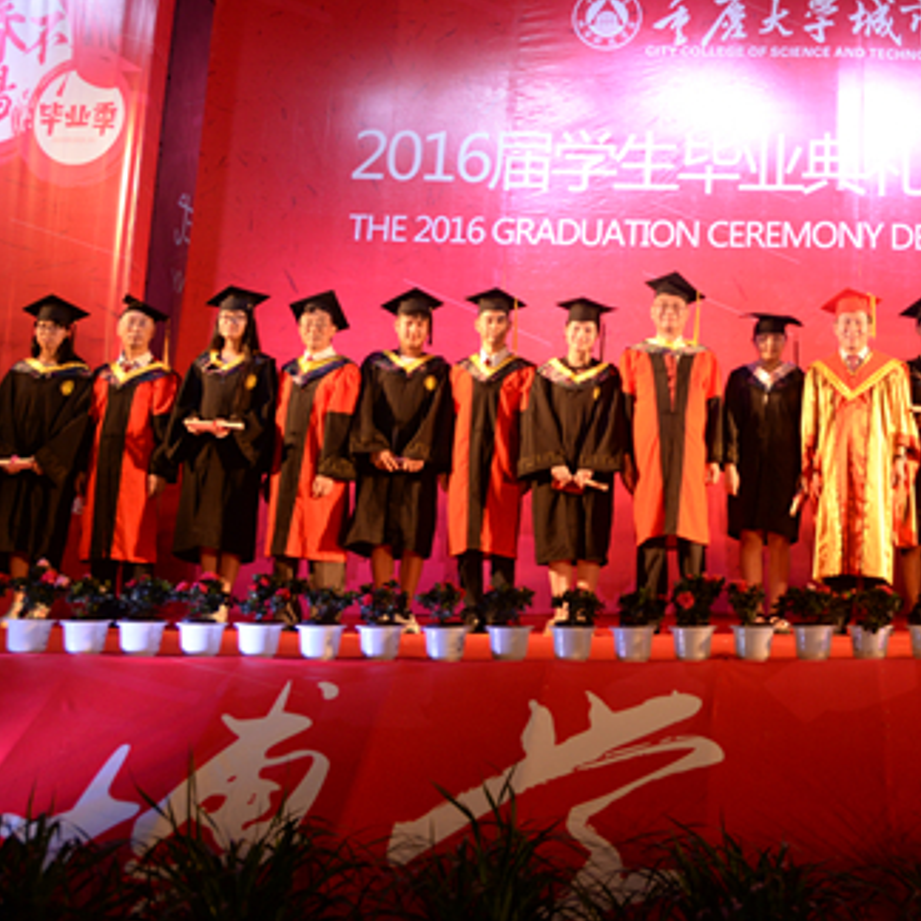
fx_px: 1324
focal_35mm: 44
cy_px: 290
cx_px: 844
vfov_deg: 37.8
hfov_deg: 35.8
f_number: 4.5
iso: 800
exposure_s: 1/160
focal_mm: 24
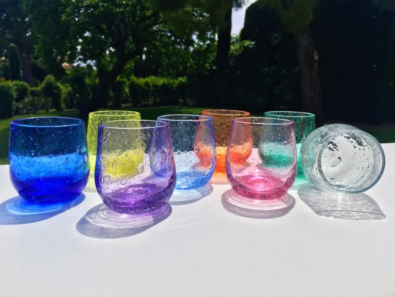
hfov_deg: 61.7
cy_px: 148
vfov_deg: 48.2
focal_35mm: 29
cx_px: 198
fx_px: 331
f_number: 2.2
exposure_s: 1/1876
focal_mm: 4.15
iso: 25
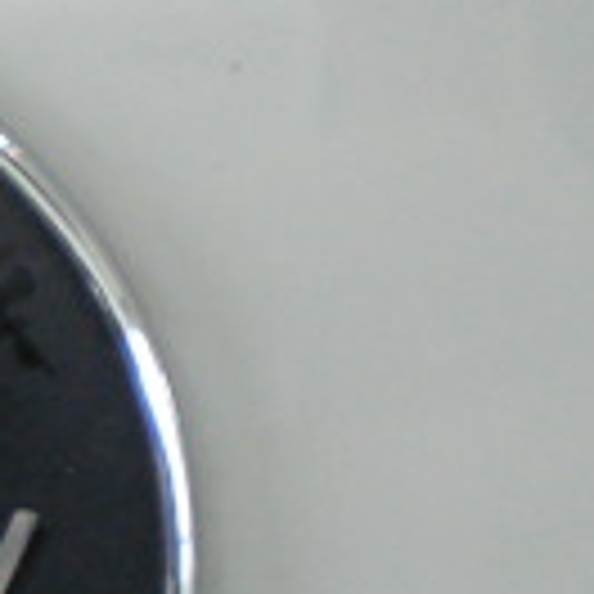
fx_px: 3164
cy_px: 688
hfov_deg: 10.2
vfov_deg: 10.6
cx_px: -436
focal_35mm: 163
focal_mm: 6.3
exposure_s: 1/25
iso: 200
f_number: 3.1
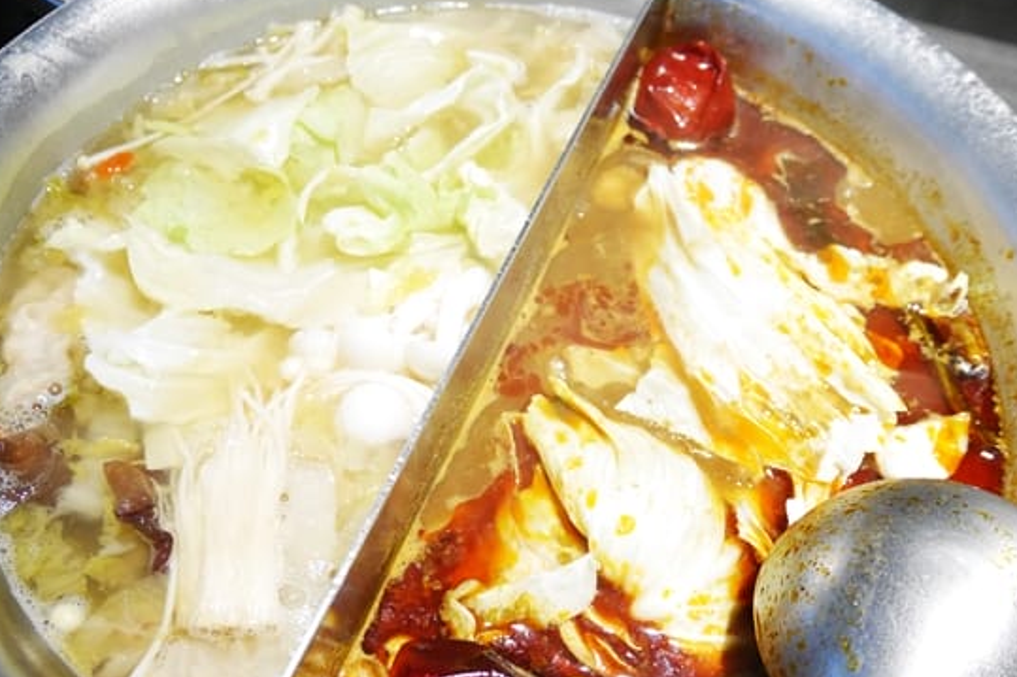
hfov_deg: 53.1
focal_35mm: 36
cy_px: 413
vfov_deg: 36.7
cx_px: 540
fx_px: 1017
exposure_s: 1/60
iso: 2500
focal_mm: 14
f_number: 3.7
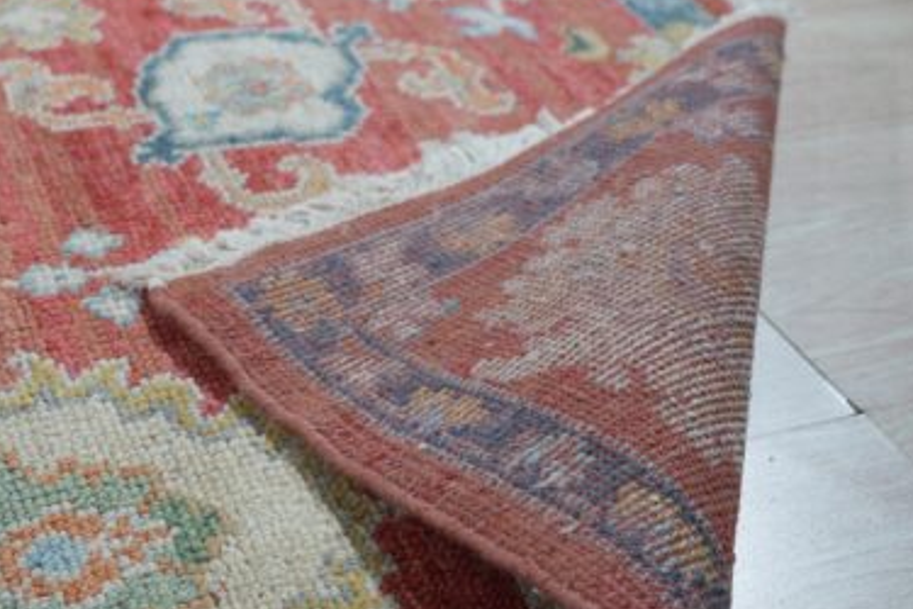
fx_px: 1420
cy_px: 417
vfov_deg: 24.1
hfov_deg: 35.3
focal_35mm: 56
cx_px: 295
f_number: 4
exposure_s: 1/160
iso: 320
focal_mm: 35
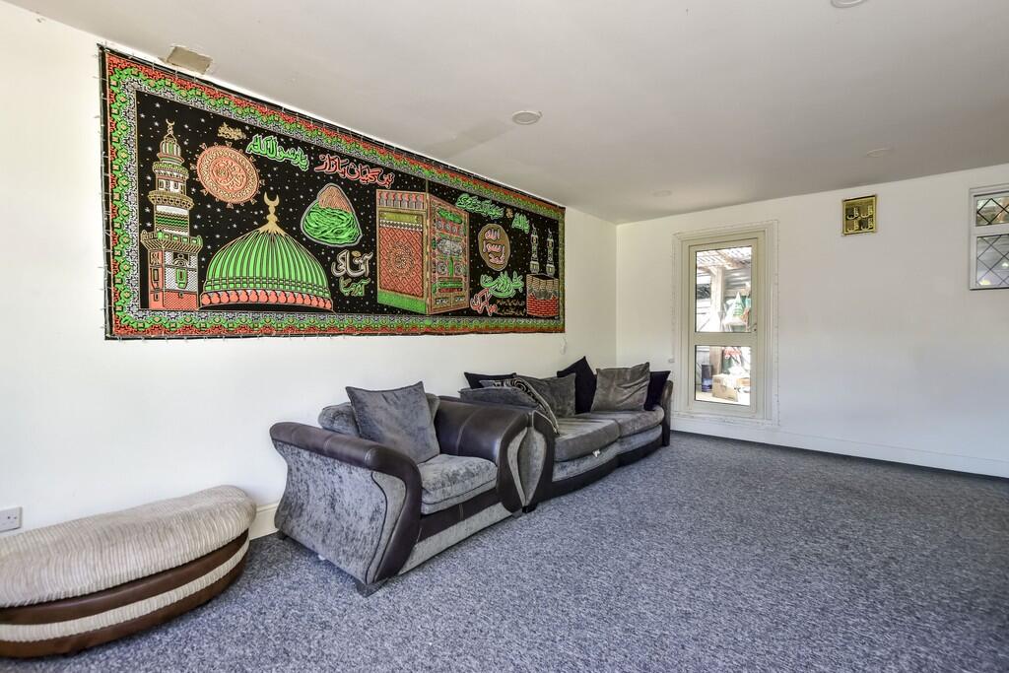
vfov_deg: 77.3
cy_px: 336
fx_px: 420
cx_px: 504
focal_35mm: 15
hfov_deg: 100.4
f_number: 8
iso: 640
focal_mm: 10
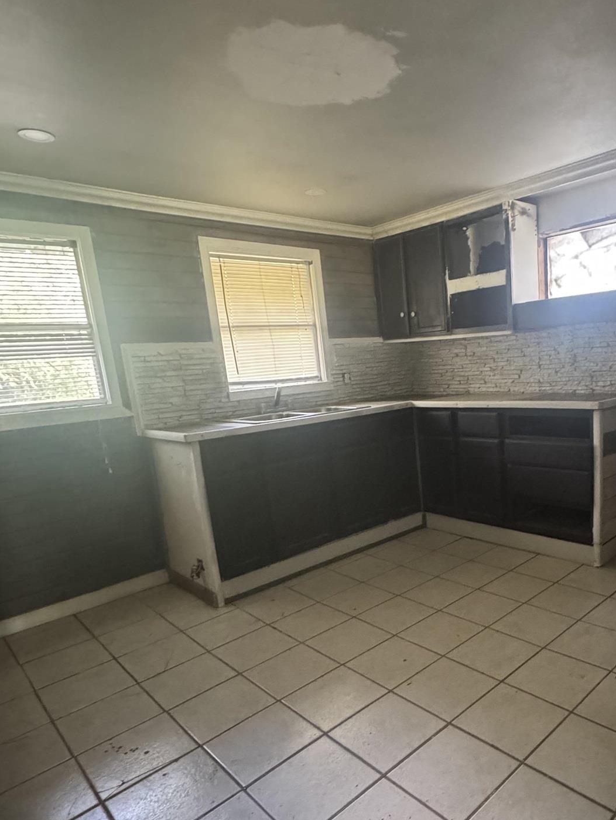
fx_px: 546
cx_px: 440
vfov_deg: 73.3
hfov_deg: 56.8
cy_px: 484
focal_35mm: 23
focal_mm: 2.22
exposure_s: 1/40
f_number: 2.2
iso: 1250
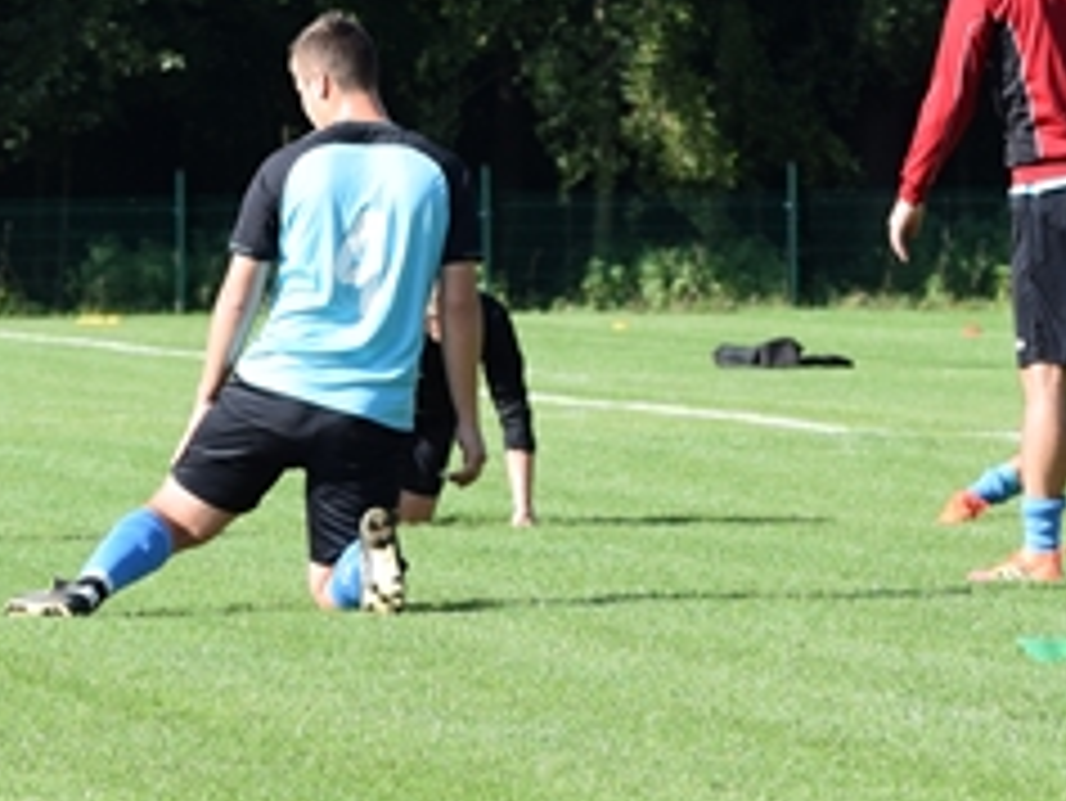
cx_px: 387
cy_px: 338
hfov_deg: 5.1
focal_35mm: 389
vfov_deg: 3.8
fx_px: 11985
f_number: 5
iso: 400
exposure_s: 1/1250
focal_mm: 82
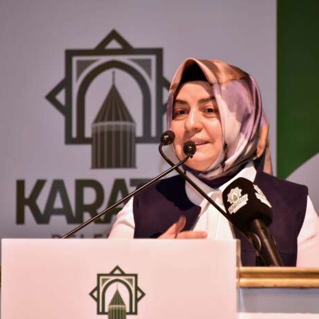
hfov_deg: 4.6
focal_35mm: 384
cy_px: 160
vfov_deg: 4.6
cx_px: 177
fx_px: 4004
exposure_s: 1/80
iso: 1250
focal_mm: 300
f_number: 5.6
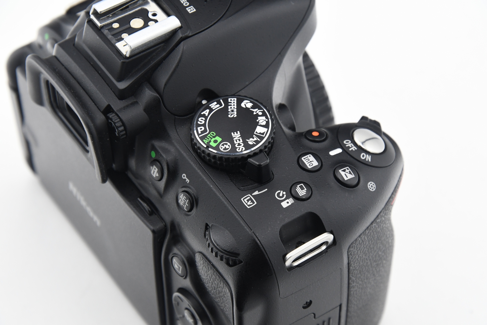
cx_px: 244
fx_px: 1623
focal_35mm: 120
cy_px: 162
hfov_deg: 17.1
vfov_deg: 11.4
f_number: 7.1
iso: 1250
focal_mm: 80
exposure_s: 1/125
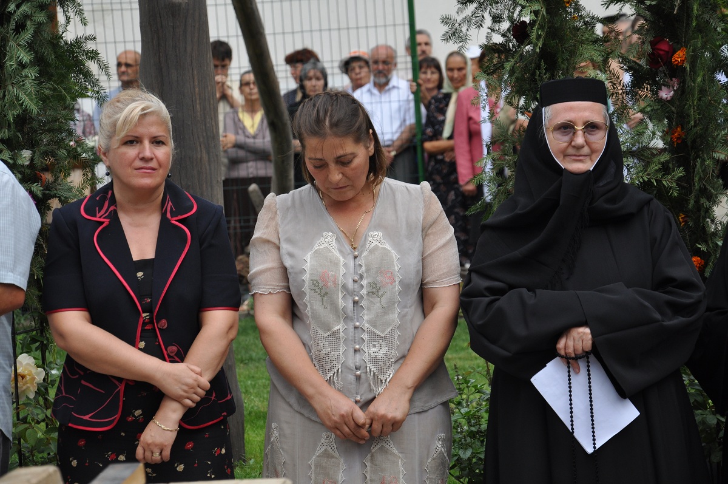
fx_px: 2424
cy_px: 242
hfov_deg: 17.1
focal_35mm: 120
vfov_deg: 11.4
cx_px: 364
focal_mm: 80
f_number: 11
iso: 400
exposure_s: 1/200
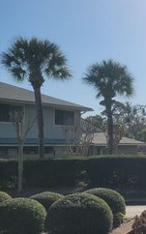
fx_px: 363
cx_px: 238
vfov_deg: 35.7
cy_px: 123
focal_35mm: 57
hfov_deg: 19.0
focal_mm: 5.4
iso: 40
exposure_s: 1/5671
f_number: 1.8
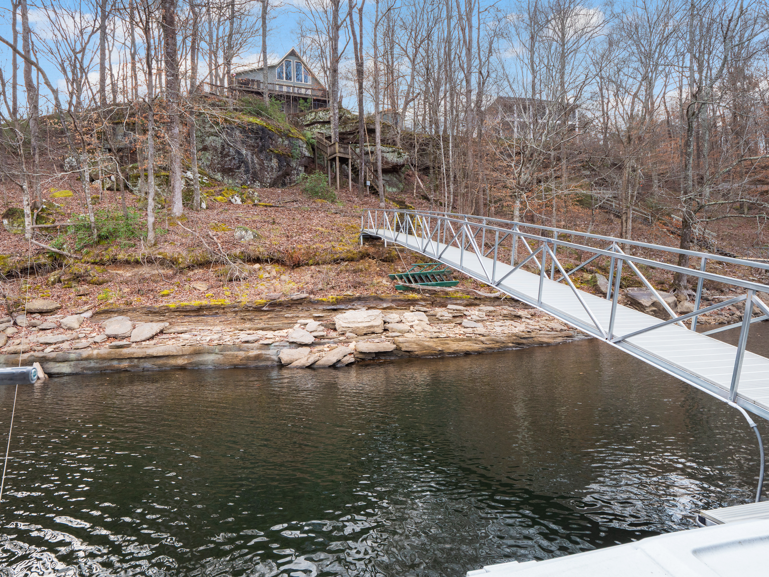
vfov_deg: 66.0
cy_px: 288
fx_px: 444
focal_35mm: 20
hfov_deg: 81.7
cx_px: 384
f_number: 5.6
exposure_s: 1/160
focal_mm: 10
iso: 200
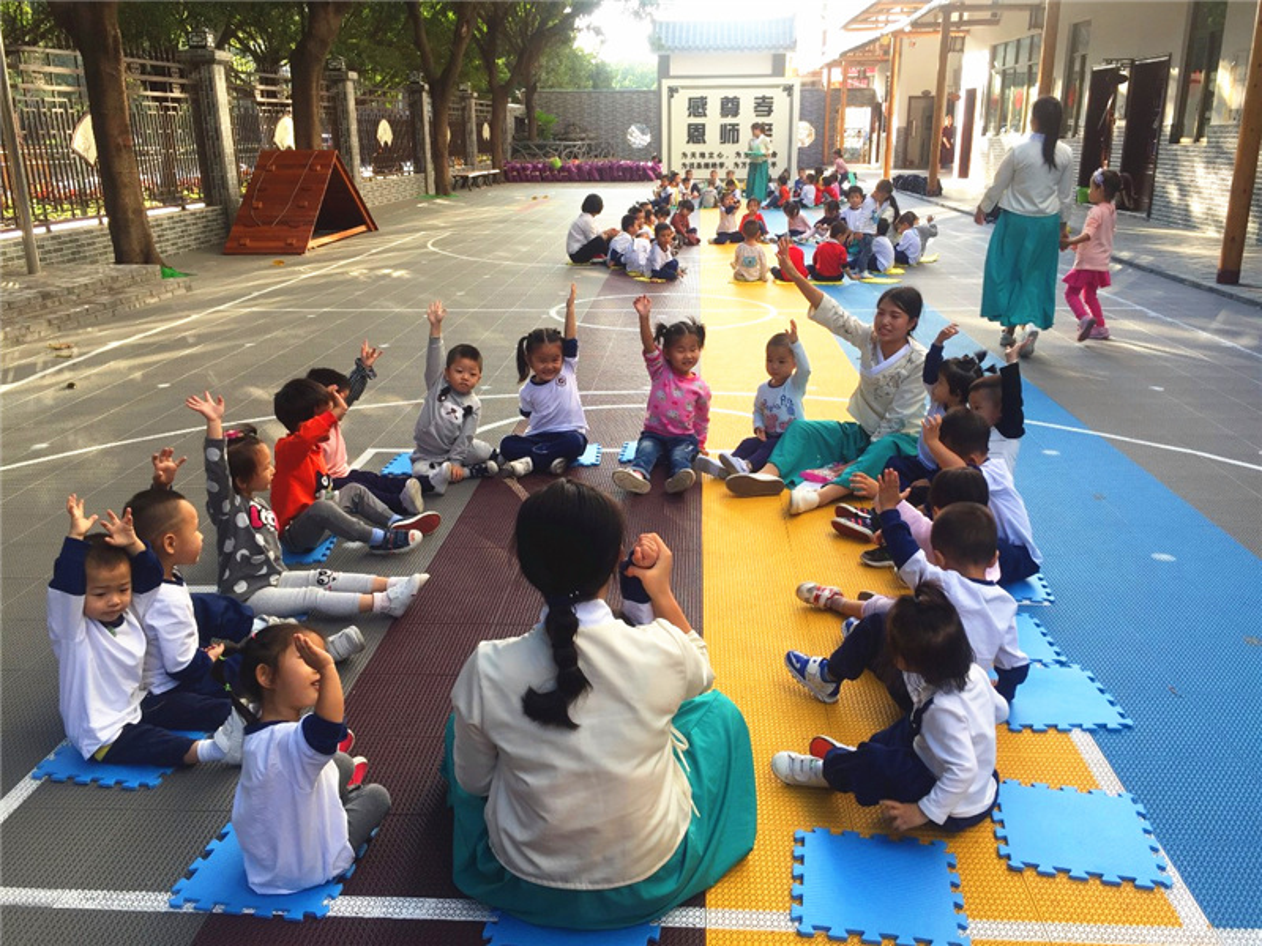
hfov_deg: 61.7
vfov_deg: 48.2
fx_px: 1057
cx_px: 631
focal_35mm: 29
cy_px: 473
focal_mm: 4.15
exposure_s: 1/129
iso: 32
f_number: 2.2
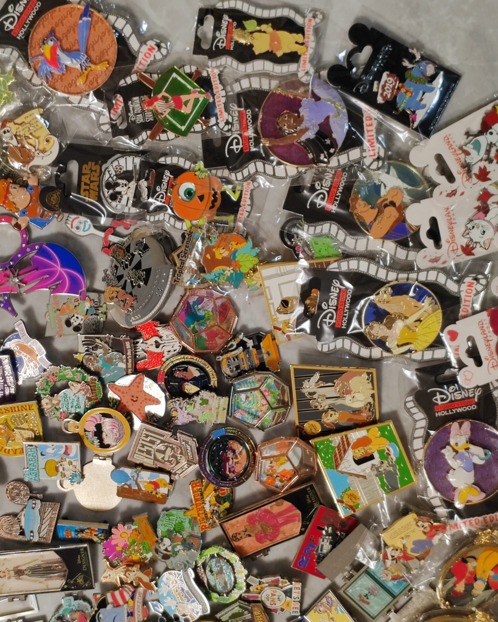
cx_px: 205
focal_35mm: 71
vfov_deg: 26.8
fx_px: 1308
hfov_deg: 21.5
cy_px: 314
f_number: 1.8
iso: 400
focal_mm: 6.14
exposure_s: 1/100
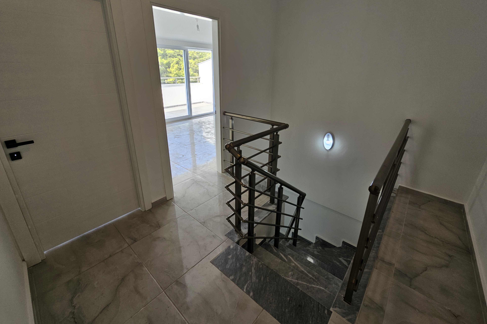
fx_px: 189
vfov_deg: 80.6
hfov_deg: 104.3
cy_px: 137
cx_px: 241
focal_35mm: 14
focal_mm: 2.2
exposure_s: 1/104
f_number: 2.2
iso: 50
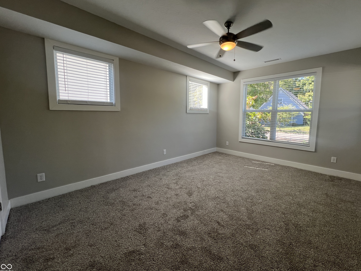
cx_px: 190
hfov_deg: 102.0
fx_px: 146
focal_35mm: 14
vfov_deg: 85.6
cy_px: 129
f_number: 1.8
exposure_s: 1/120
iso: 64
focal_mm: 1.57
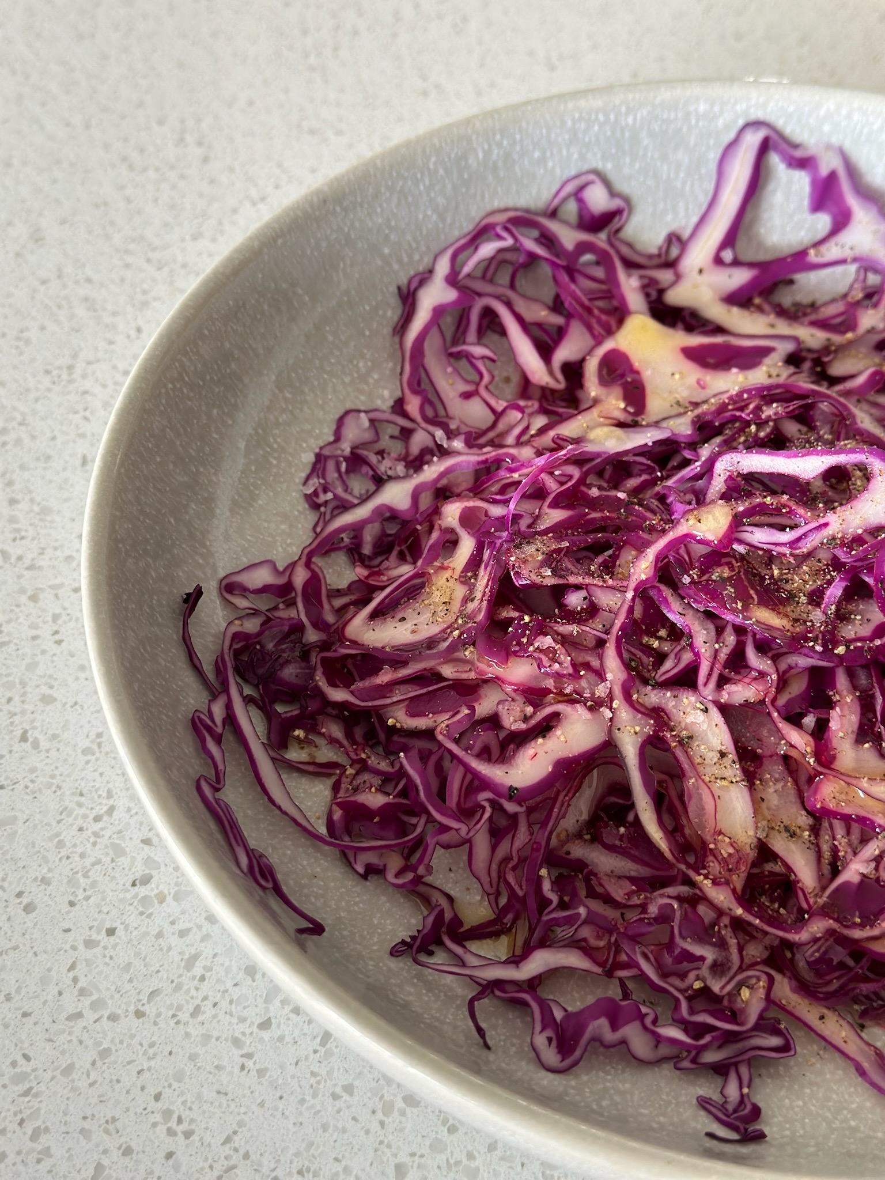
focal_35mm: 48
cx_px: 442
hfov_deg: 30.3
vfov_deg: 39.7
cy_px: 590
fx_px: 1636
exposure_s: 1/92
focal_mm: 6.86
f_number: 1.78
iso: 125
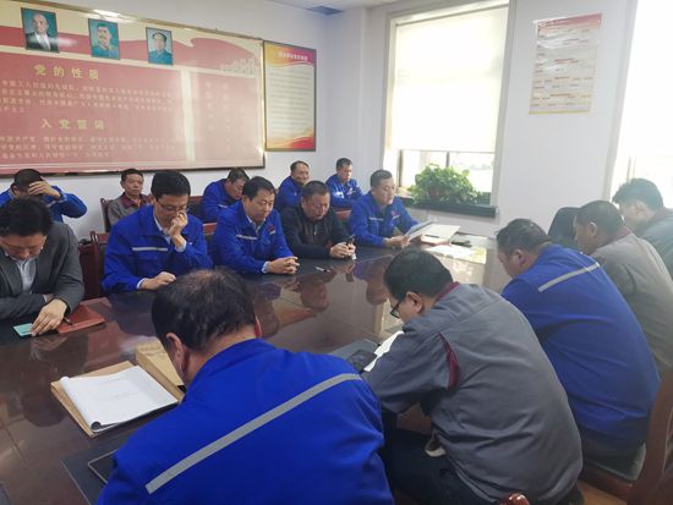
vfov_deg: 53.1
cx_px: 336
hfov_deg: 67.3
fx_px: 506
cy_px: 252
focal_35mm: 26
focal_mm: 4.75
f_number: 1.8
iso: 200
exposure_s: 1/50
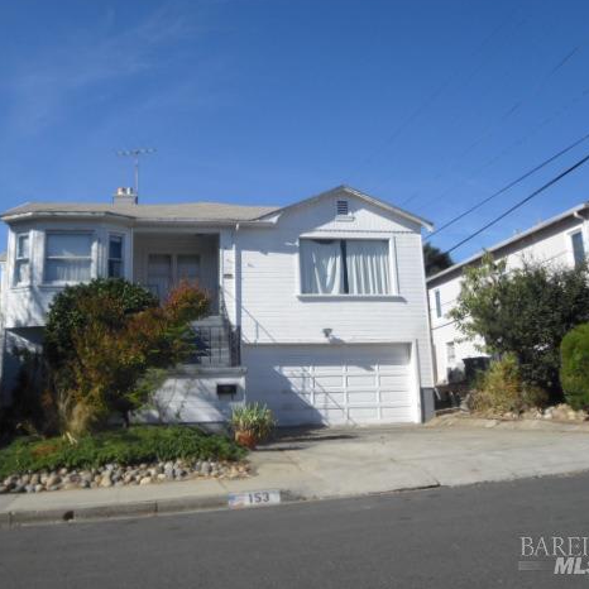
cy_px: 288
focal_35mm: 34
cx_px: 219
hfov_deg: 48.0
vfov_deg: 48.4
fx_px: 655
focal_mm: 4.65
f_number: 7.8
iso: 64
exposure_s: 1/200
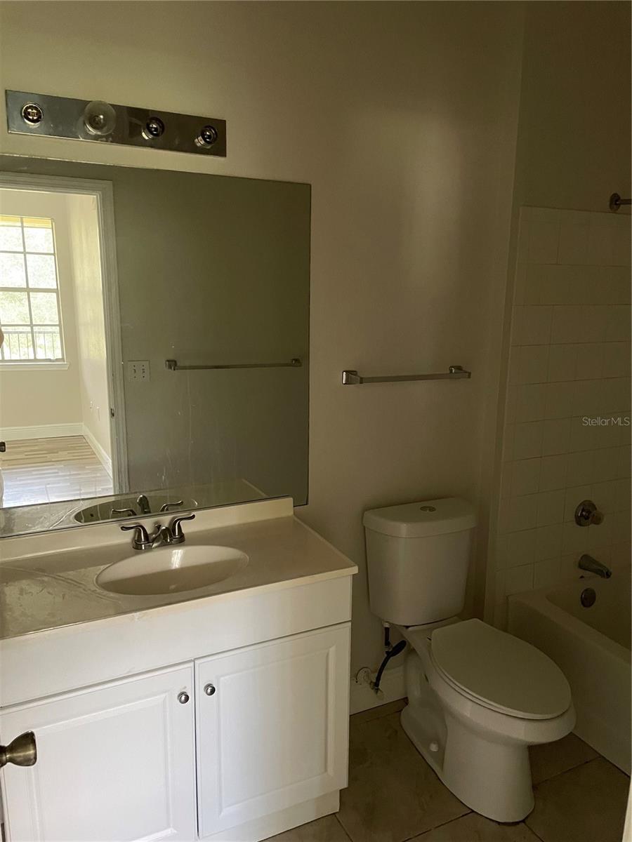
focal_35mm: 26
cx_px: 316
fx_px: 633
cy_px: 421
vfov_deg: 67.3
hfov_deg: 53.1
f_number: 1.6
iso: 640
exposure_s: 1/30
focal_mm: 4.2
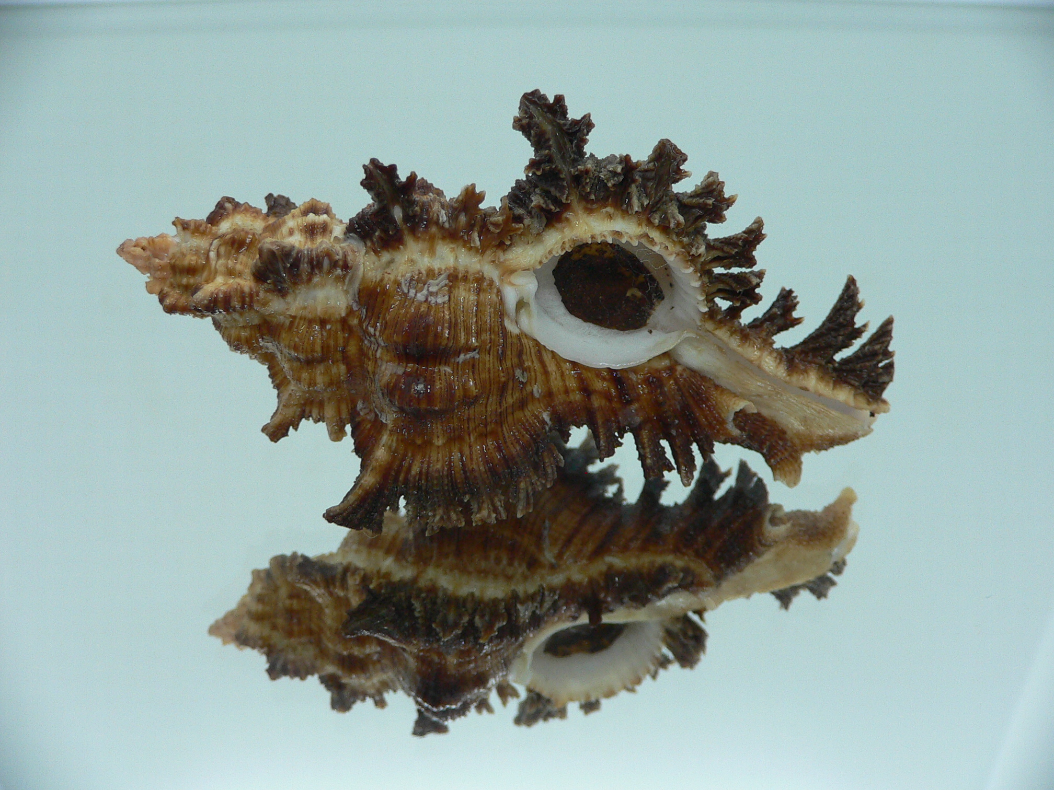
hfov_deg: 52.6
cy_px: 395
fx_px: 1066
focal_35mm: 35
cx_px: 527
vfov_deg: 40.7
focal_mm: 4.6
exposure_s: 1/60
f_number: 2.8
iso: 100
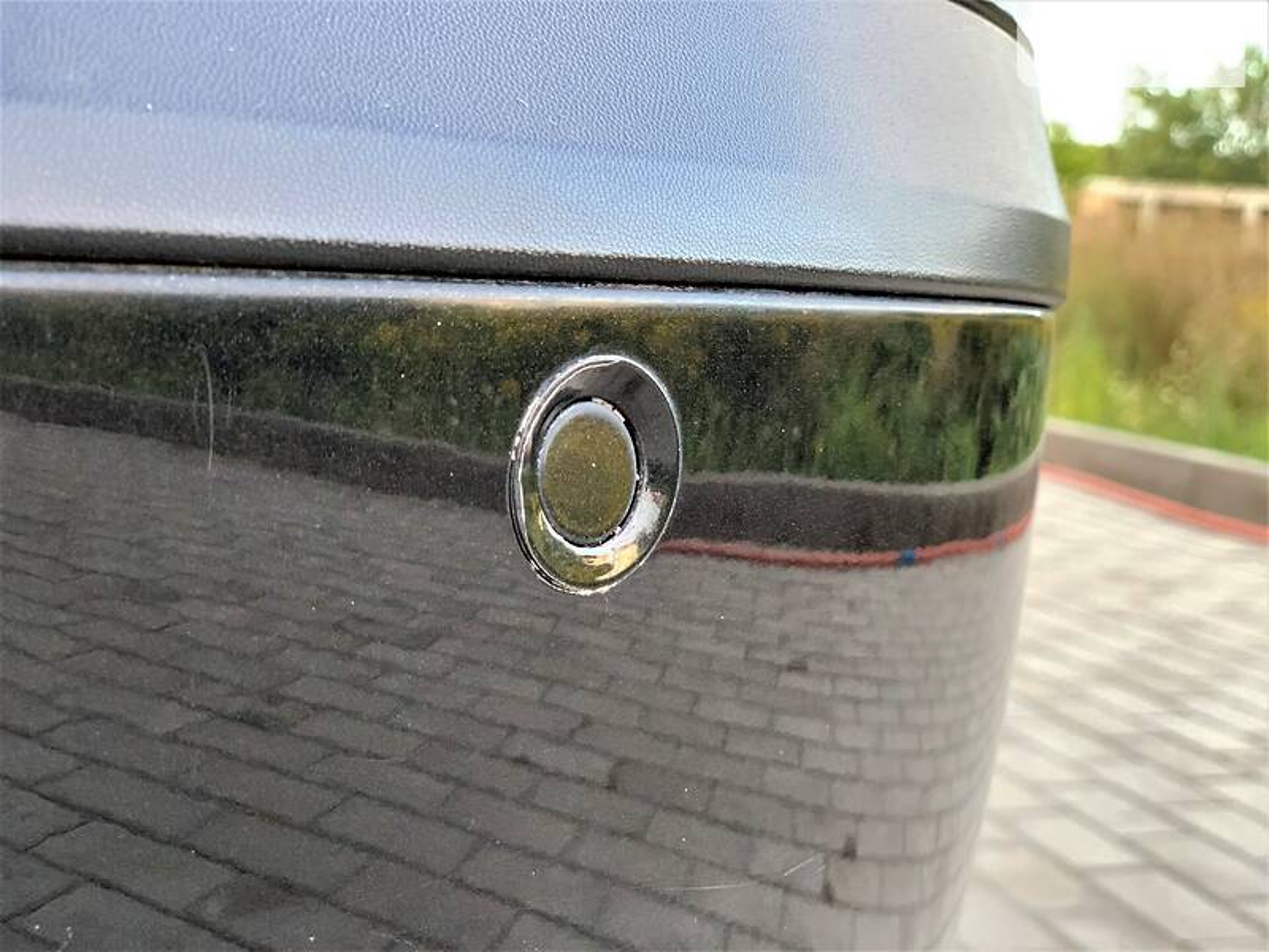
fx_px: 1906
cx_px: 634
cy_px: 476
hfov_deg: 36.8
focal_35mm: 52
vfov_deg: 28.0
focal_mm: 6
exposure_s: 1/121
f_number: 2.4
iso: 125
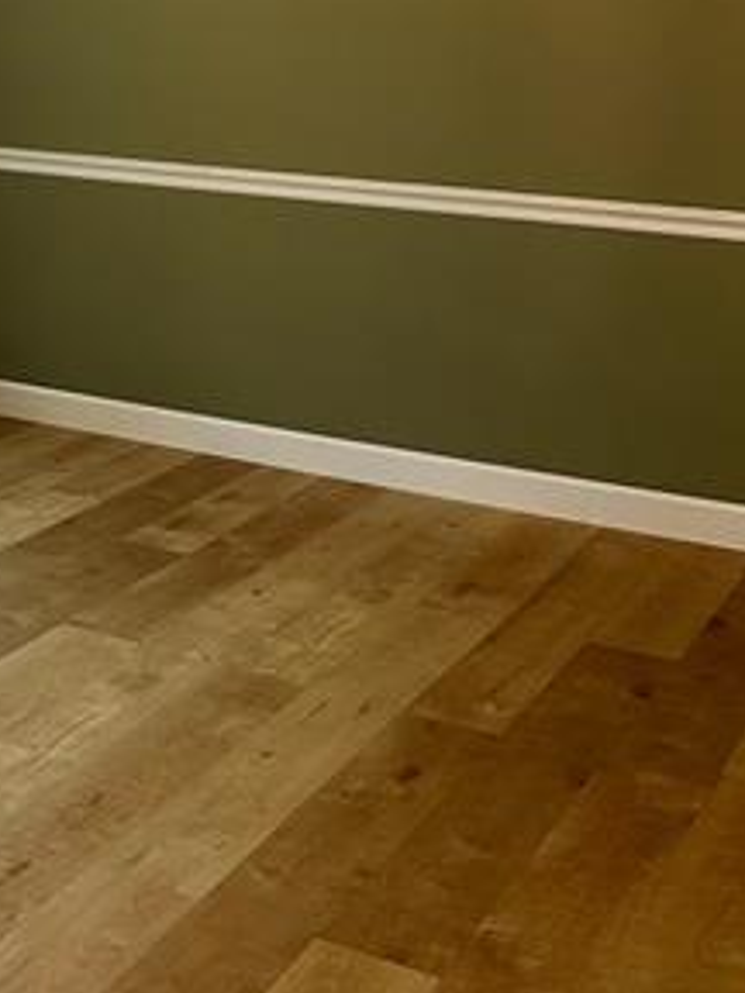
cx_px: -166
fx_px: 1837
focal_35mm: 64
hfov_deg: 21.2
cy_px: 252
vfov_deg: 29.8
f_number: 1.78
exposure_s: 1/120
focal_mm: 6.86
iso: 200
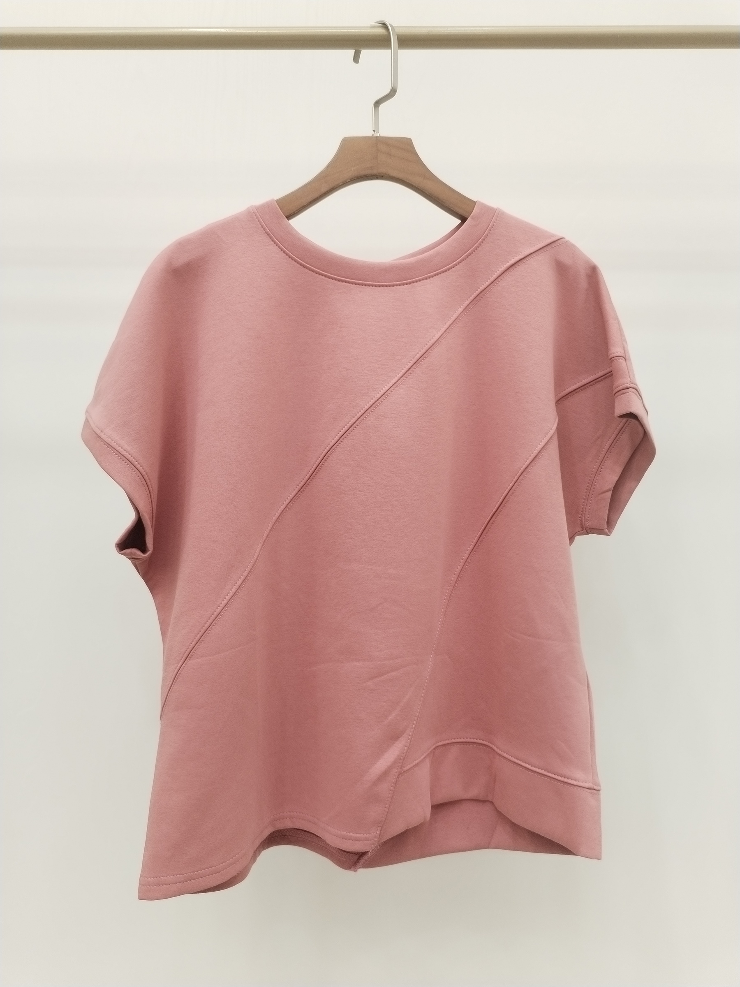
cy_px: 494
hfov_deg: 48.2
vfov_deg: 61.7
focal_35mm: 29
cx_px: 370
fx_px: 827
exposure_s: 1/60
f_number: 1.8
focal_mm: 4.75
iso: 200
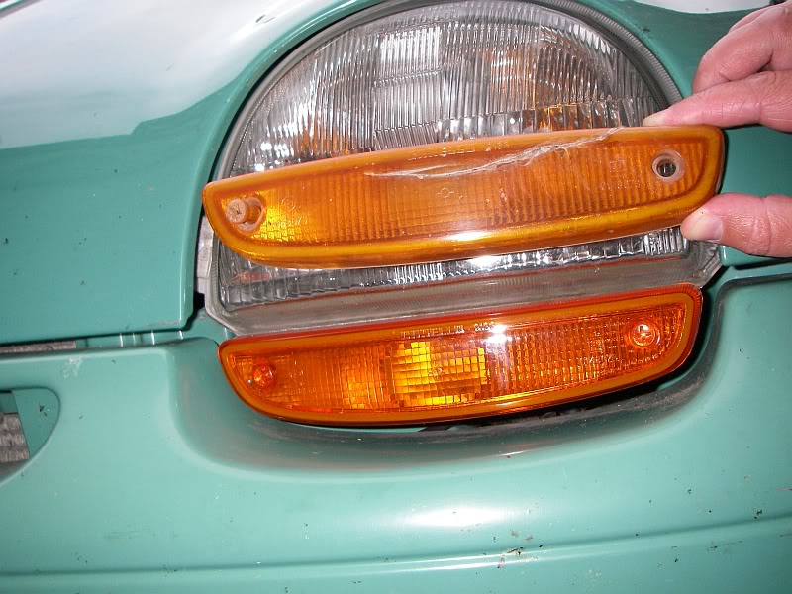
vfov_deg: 37.7
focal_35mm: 38
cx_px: 396
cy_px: 297
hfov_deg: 49.0
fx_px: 869
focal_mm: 6.3
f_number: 3.3
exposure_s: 1/40
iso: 200
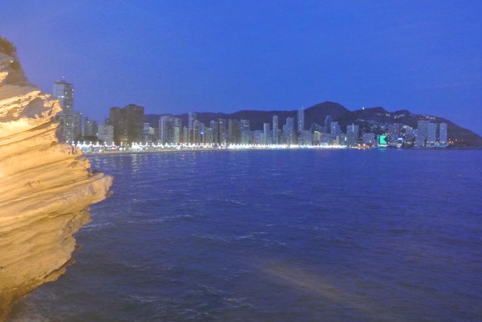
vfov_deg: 37.9
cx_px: 257
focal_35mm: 35
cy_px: 145
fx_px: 469
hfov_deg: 54.3
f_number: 3.5
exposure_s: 1/25
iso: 3200
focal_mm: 10.7
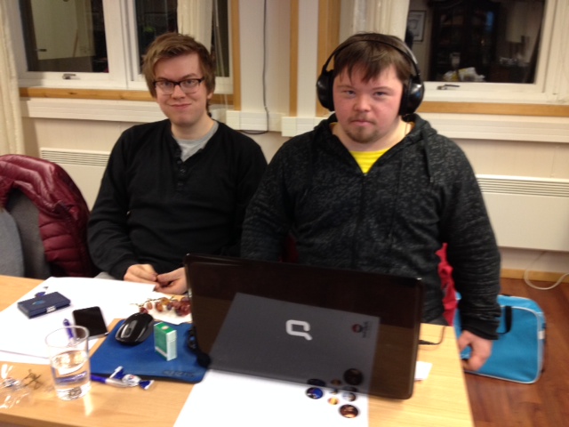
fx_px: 575
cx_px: 284
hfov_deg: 52.6
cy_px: 214
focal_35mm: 35
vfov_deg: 40.7
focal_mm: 4.28
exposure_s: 1/20
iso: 125
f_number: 2.4
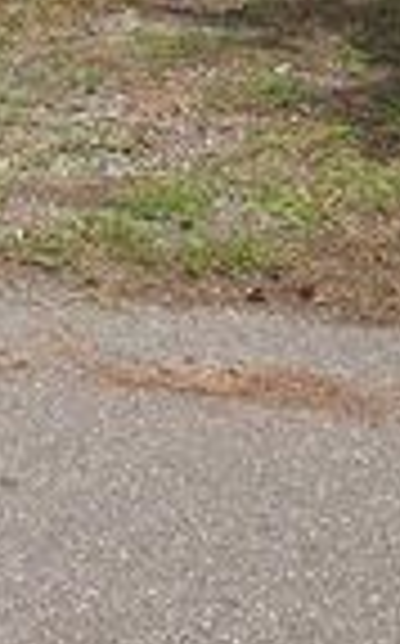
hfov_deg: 11.0
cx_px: -216
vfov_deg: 17.6
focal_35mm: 114
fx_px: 1994
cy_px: -88
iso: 12
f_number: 1.7
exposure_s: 1/799
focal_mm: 6.3
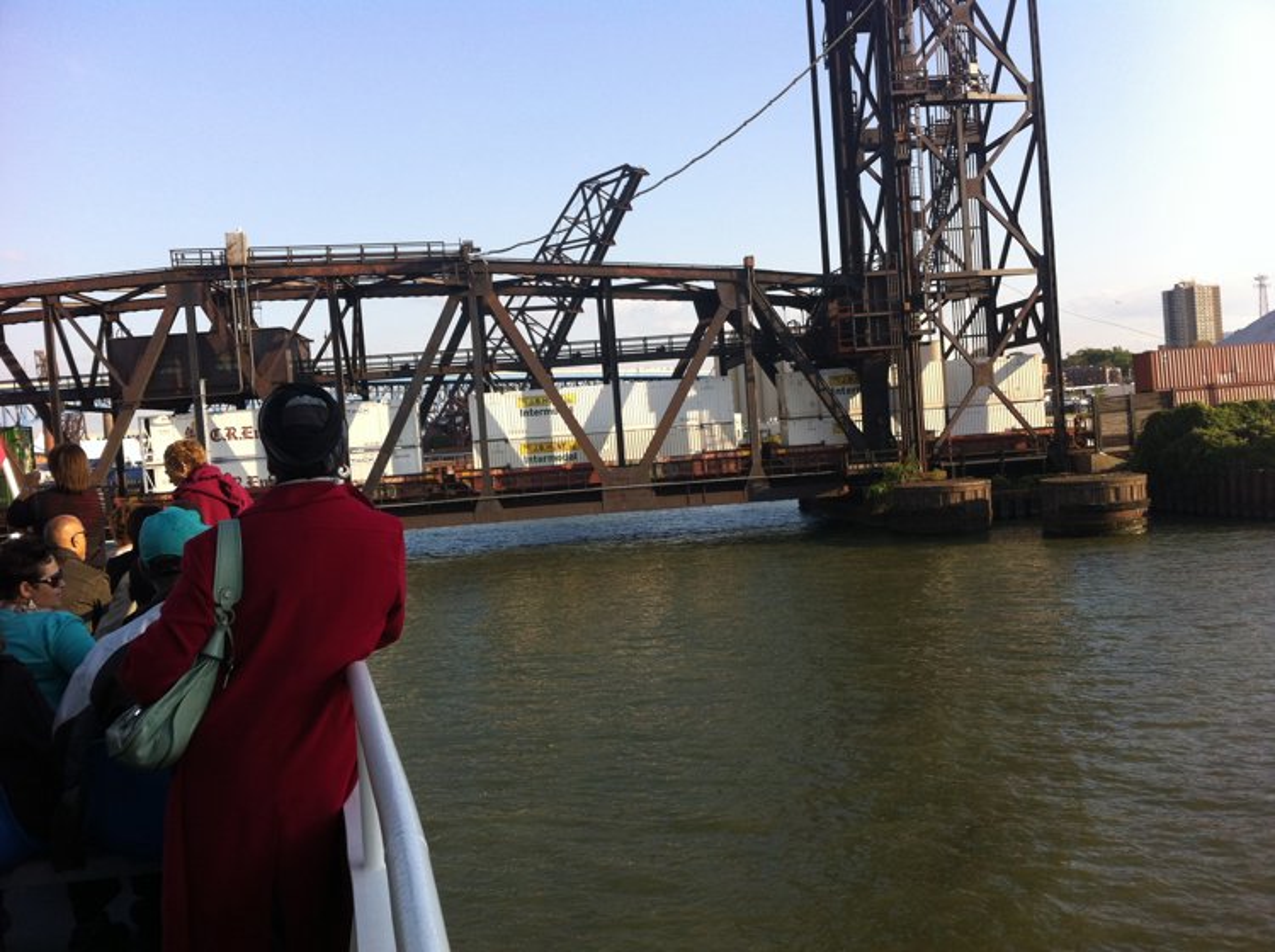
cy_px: 476
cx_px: 638
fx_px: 1287
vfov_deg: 40.6
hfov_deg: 52.7
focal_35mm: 35
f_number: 2.8
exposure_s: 1/464
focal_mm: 3.85
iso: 80
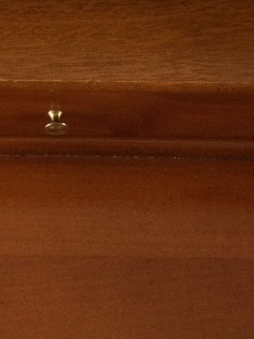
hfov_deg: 12.2
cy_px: -34
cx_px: -66
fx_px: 1154
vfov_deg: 16.2
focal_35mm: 118
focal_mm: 3.3
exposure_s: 1/33
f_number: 2.4
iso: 100
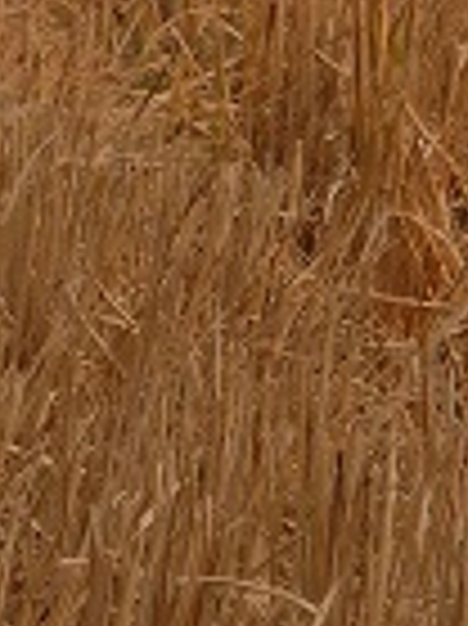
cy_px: 540
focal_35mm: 1402
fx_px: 25312
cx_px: -432
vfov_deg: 1.4
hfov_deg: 1.1
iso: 100
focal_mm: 45.2
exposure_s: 1/250
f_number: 5.6
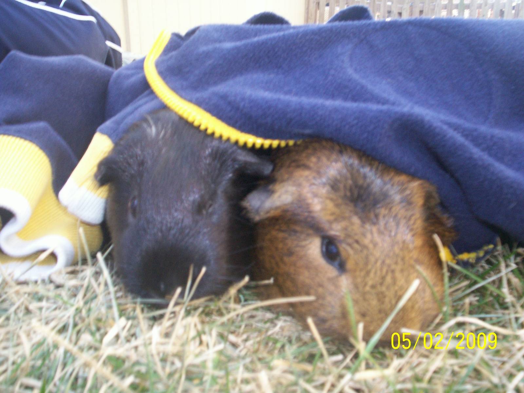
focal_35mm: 36
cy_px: 196
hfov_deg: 51.4
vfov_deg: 39.7
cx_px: 262
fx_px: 545
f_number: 4.5
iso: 140
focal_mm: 5.9
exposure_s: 1/64
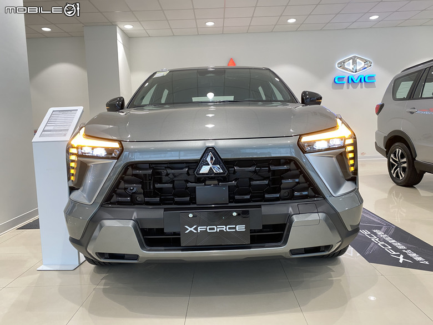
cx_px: 216
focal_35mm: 26
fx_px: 325
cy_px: 162
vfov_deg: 53.1
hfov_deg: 67.3
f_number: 1.8
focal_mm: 4.25
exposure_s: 1/85
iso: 125
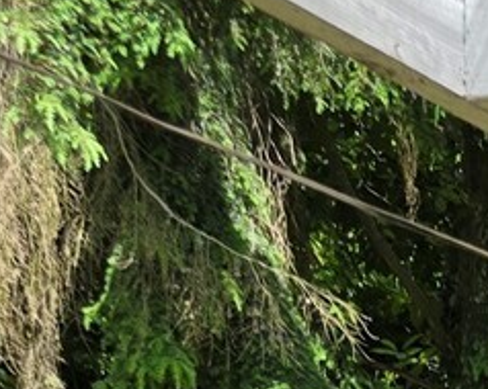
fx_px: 2179
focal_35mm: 151
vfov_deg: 9.1
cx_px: 1597
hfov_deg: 9.3
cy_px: 972
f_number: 1.7
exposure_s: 1/220
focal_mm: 6.3
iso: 12
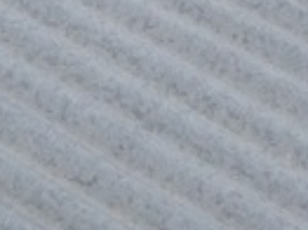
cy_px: -657
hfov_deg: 6.7
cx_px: -520
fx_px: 2436
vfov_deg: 4.9
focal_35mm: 274
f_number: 2.4
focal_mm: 4.28
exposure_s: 1/133
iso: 50
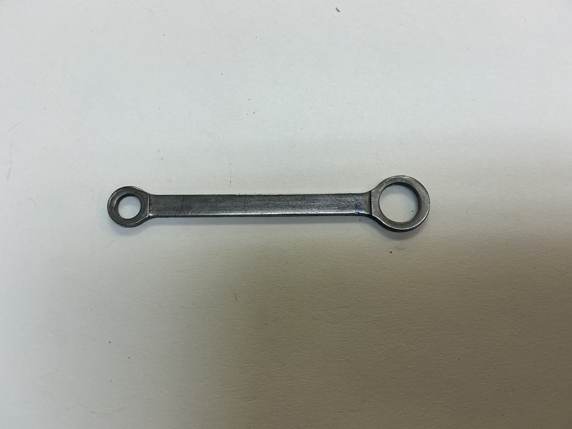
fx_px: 479
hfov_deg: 61.7
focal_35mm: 29
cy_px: 214
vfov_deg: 48.2
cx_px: 286
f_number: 1.8
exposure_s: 1/120
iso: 32
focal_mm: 3
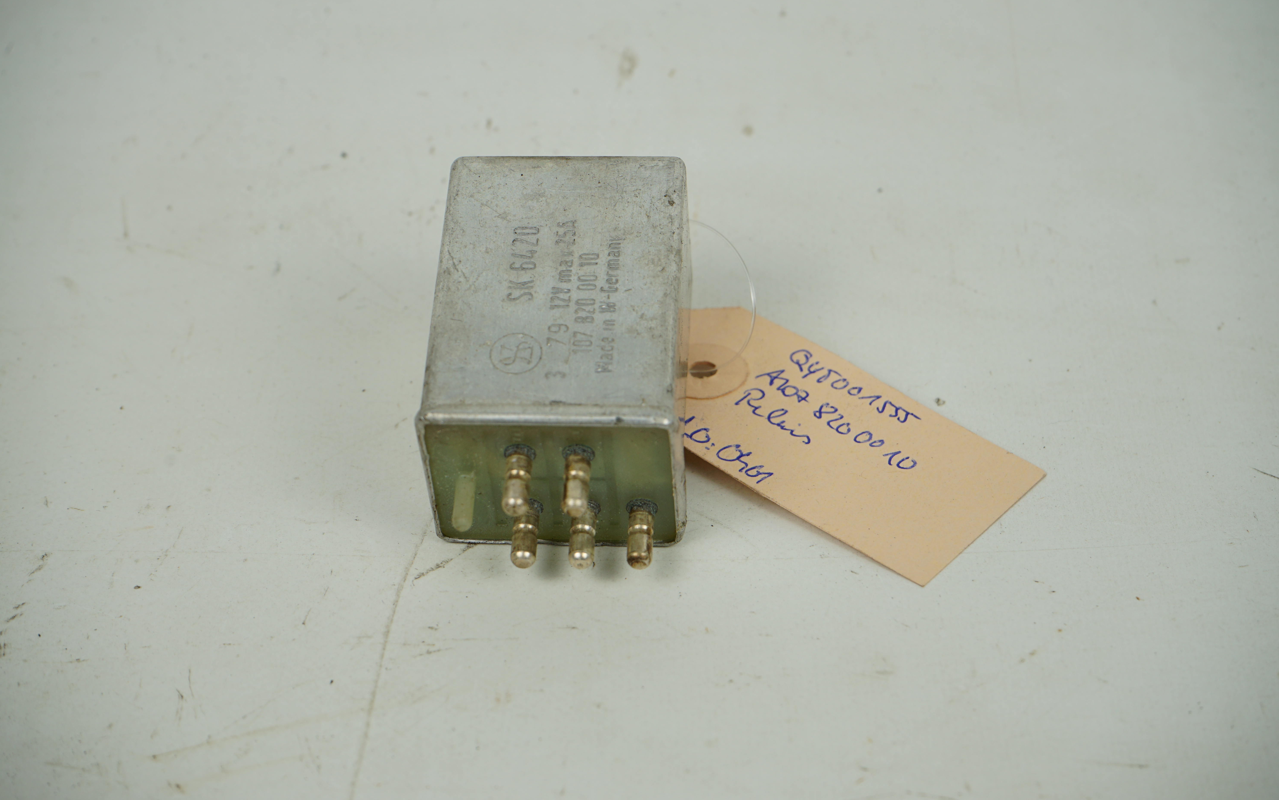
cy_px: 373
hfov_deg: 28.6
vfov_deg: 18.1
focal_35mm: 72
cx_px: 644
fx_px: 2510
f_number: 9
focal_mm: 70
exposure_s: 1/200
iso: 200
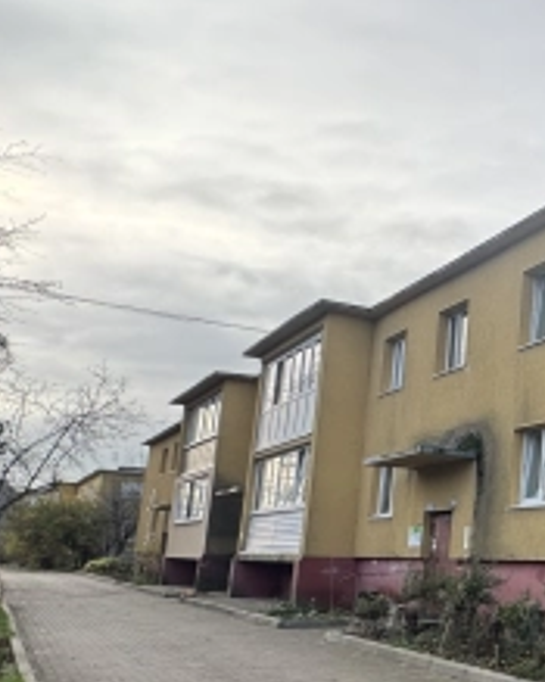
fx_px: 787
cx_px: 754
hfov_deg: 28.9
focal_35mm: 39
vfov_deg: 46.2
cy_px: 445
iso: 40
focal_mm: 2.22
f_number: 2.2
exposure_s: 1/445
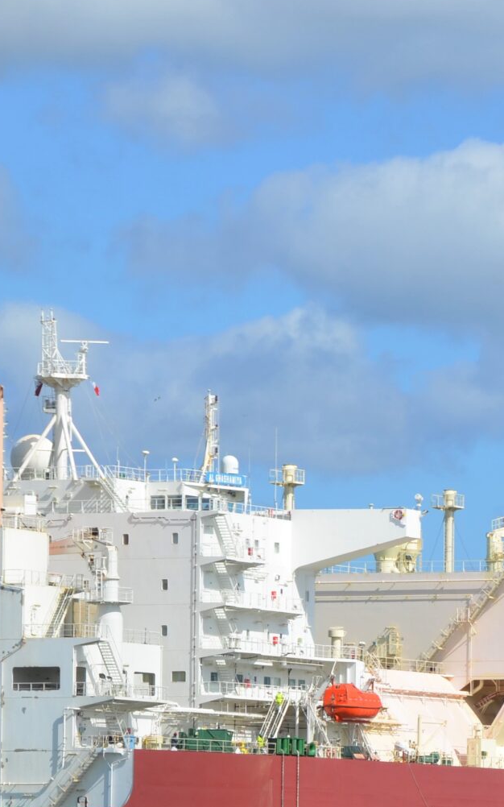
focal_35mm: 253
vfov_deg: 8.3
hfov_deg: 5.2
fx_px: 5568
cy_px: 671
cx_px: 390
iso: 100
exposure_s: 1/400
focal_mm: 65
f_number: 10
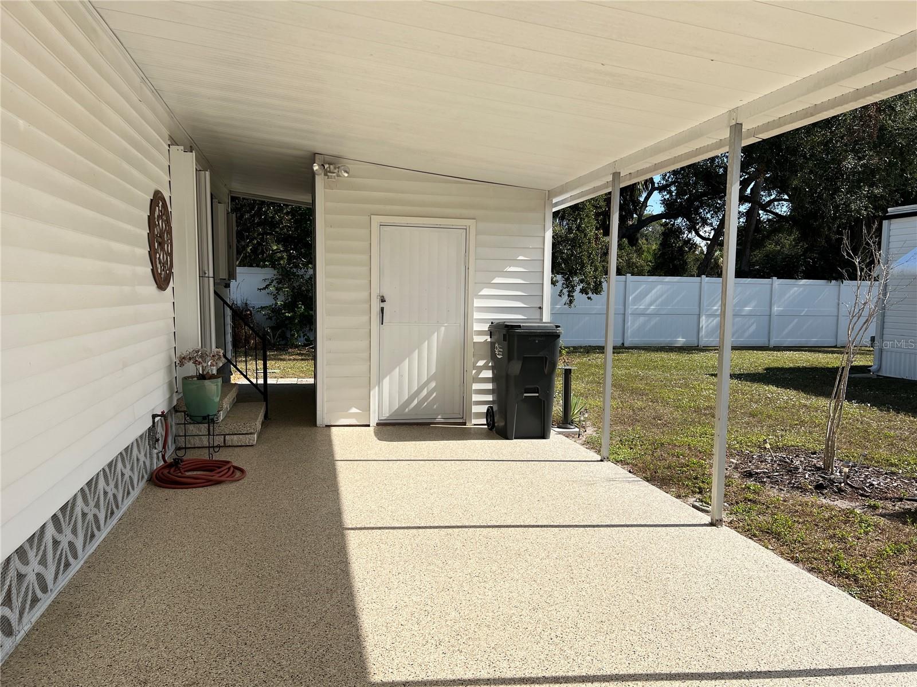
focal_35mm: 26
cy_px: 344
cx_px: 458
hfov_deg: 67.3
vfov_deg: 53.1
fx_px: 689
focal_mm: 5.7
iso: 50
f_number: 1.5
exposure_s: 1/5076
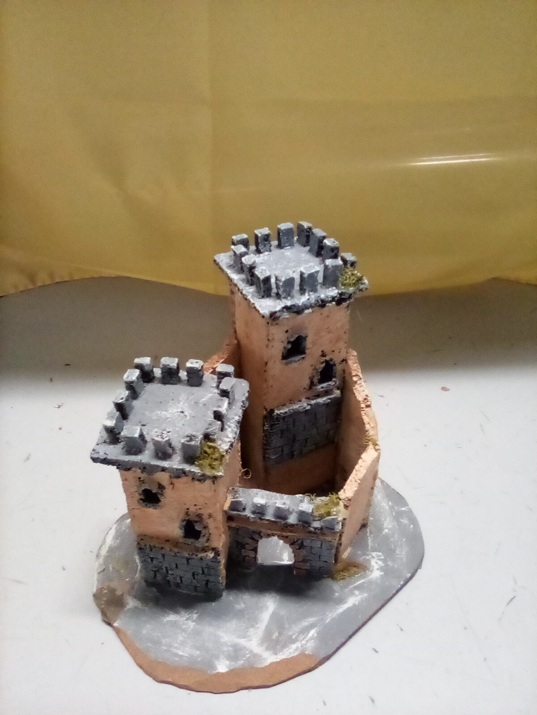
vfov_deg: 63.4
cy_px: 358
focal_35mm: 28
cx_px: 268
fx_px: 579
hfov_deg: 49.7
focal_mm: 2.27
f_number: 2.2
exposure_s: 1/25
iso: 277
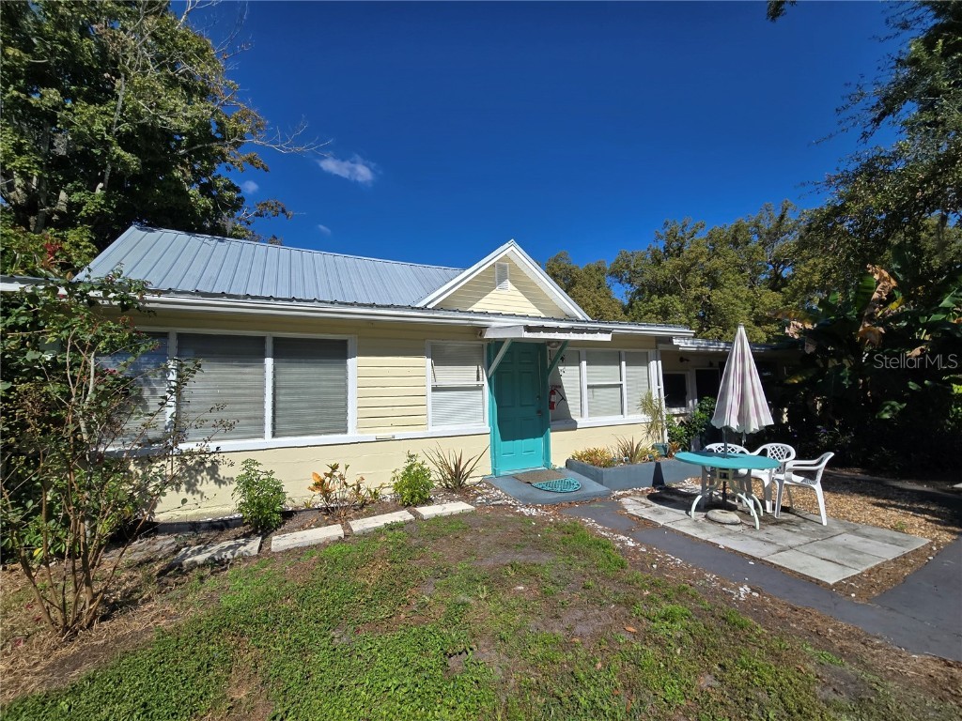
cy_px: 360
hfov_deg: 106.2
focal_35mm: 13
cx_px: 481
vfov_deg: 89.9
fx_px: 361
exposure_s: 1/3502
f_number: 2.2
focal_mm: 2.2
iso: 50
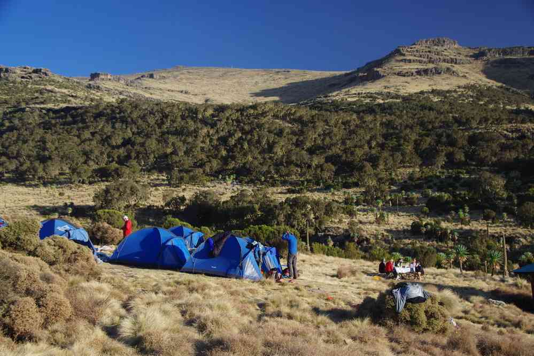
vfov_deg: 27.5
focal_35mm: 49
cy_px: 178
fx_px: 727
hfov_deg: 40.3
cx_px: 267
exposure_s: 1/60
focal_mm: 32.5
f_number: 8
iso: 200
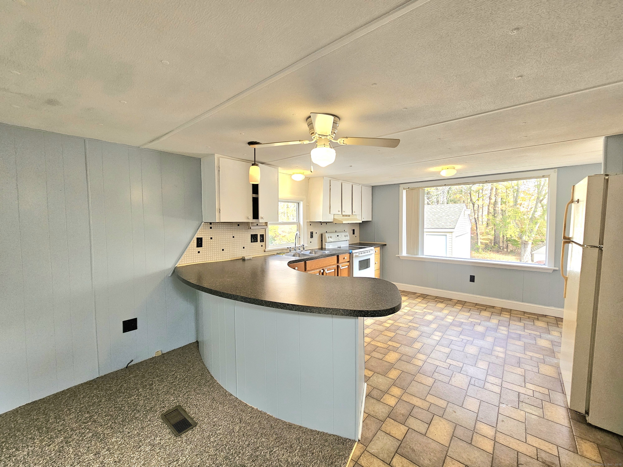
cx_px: 312
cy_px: 234
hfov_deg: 106.2
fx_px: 234
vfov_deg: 89.9
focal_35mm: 13
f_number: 2.2
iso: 80
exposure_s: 1/60.2
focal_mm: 2.2
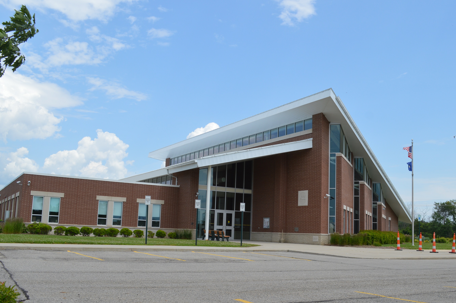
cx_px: 243
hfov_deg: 51.9
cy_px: 166
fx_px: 468
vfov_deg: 35.8
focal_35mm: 37
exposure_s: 1/320
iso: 100
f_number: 9
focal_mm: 22
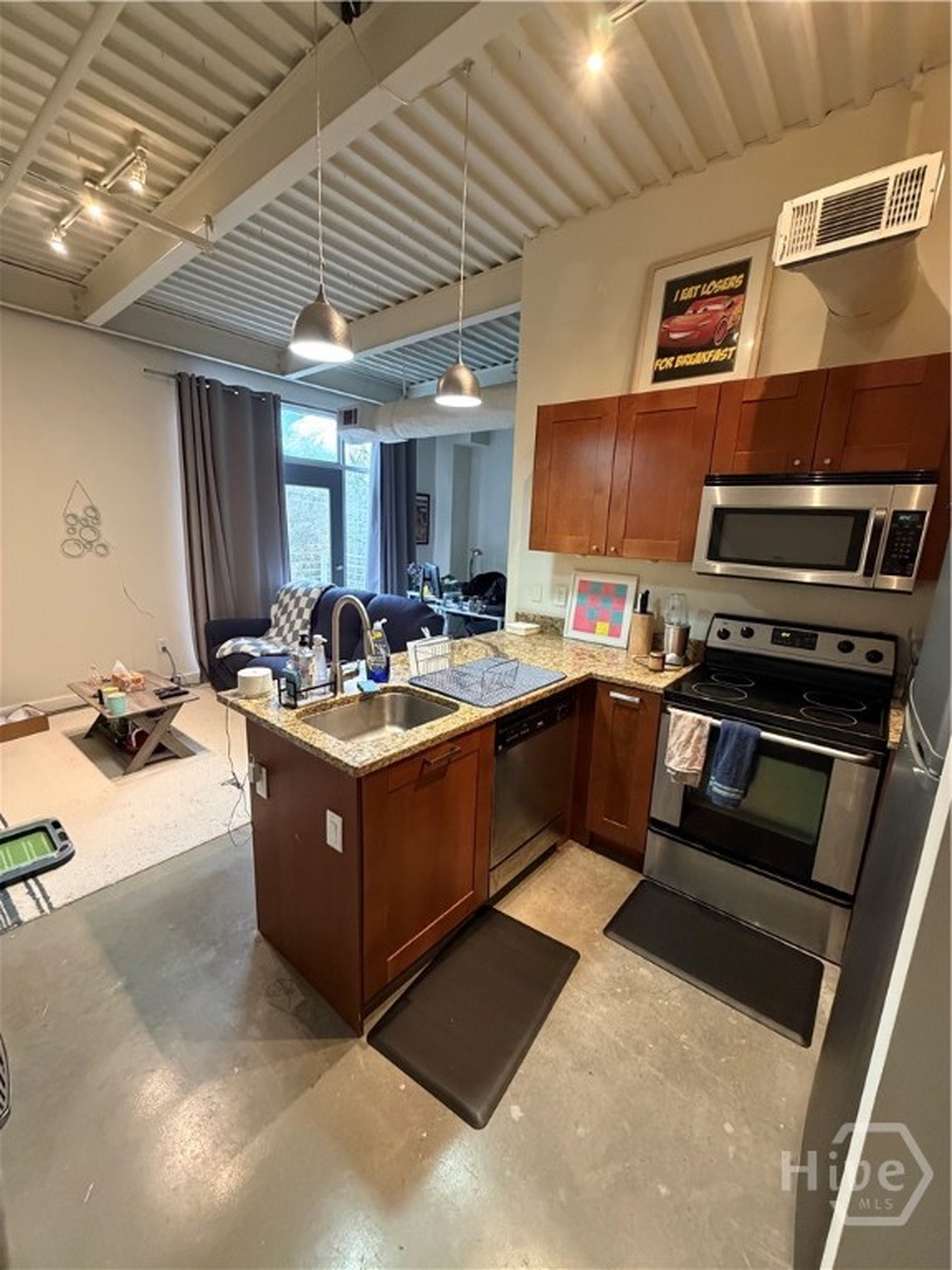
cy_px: 635
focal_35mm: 14
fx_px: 513
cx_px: 476
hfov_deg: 85.7
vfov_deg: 102.1
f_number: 2.2
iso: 640
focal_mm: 2.22
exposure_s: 1/60
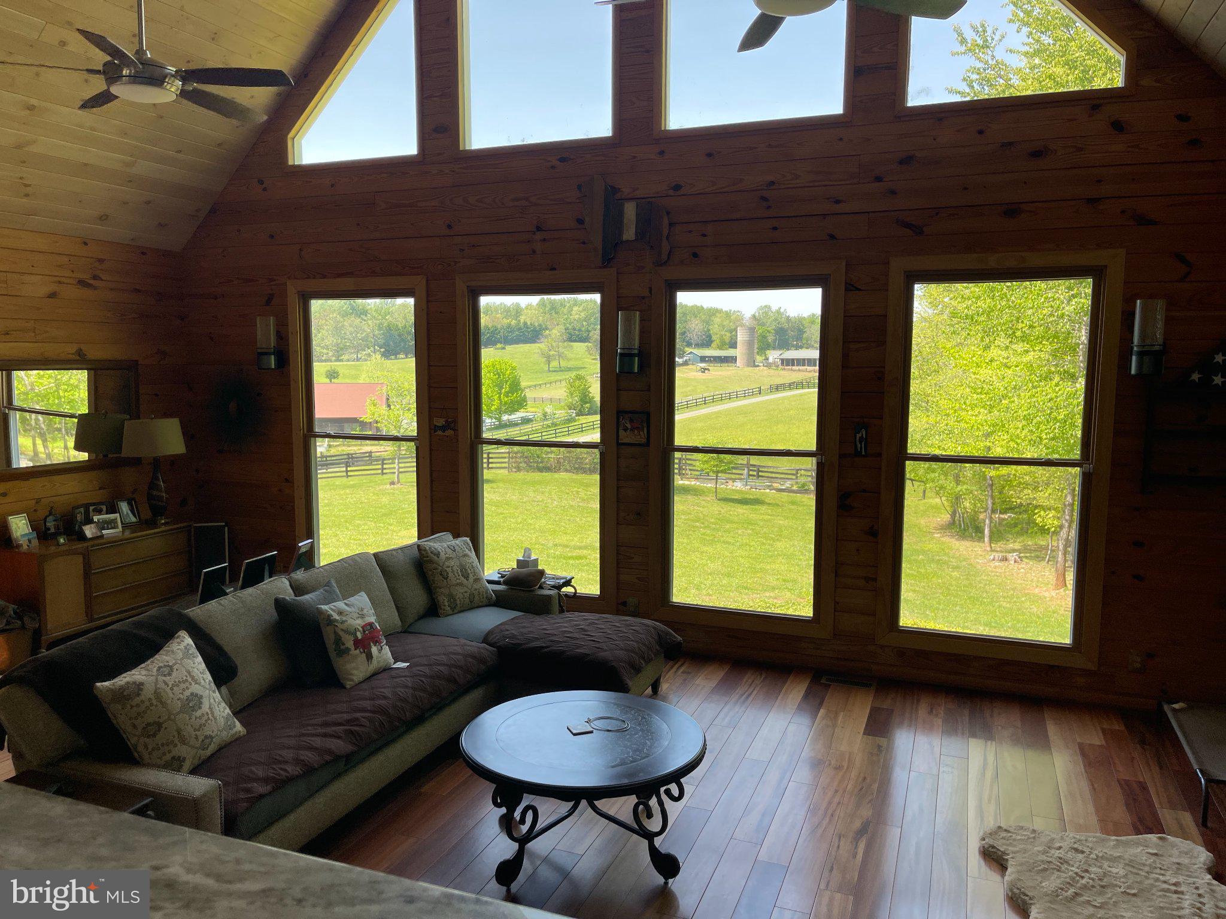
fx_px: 885
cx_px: 613
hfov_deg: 69.4
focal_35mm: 25
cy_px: 460
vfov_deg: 54.9
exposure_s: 1/299
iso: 32
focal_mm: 5.1
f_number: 1.6
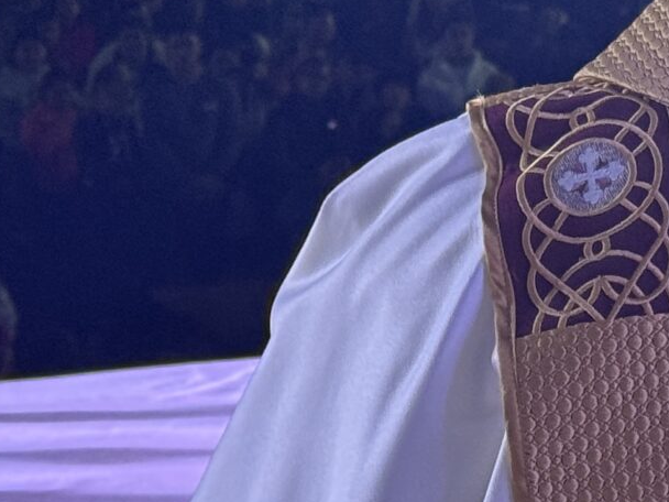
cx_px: 834
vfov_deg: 7.3
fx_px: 3904
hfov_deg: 9.6
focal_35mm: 202
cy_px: -207
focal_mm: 6.76
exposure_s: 1/60
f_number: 1.78
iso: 100
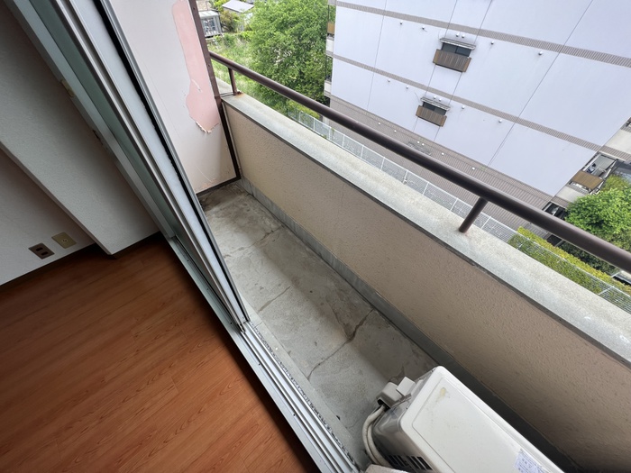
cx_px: 316
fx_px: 237
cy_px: 236
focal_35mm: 13
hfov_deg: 106.2
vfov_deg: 89.9
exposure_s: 1/259
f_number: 1.8
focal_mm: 1.57
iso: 32
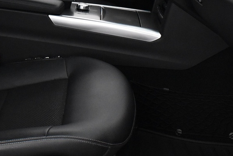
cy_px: -14
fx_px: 472
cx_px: 48
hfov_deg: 27.2
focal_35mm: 73
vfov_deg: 18.0
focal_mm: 18
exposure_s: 1/60
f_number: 4
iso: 3200
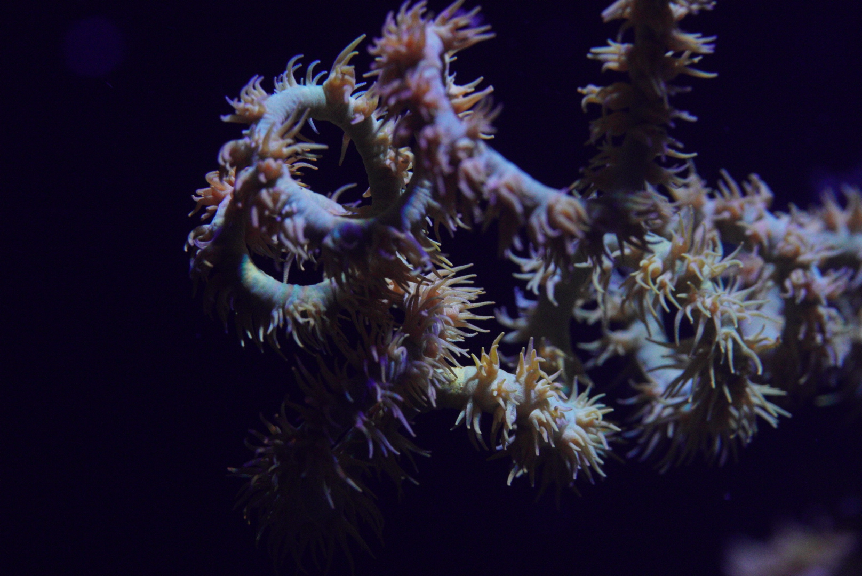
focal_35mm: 135
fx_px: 3235
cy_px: 288
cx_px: 431
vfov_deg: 10.2
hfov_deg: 15.2
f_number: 7.1
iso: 4000
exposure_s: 1/80
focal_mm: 90
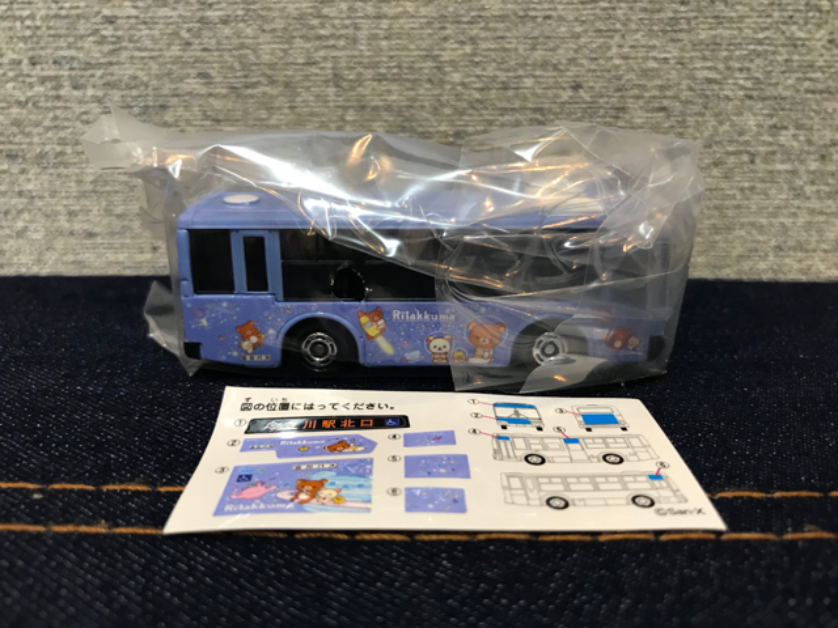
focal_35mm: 28
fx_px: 678
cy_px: 314
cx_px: 419
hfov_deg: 63.4
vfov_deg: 49.7
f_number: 1.8
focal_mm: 3.99
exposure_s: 1/20
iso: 40
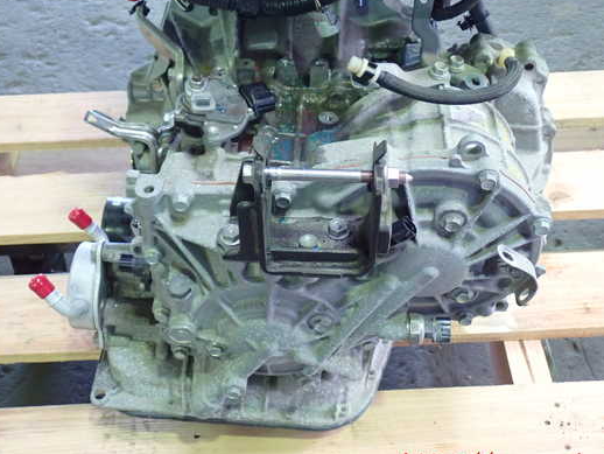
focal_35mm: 44
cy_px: 217
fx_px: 768
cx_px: 317
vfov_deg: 32.9
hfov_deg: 42.9
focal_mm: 6.83
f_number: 2.7
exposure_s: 1/40
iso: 640
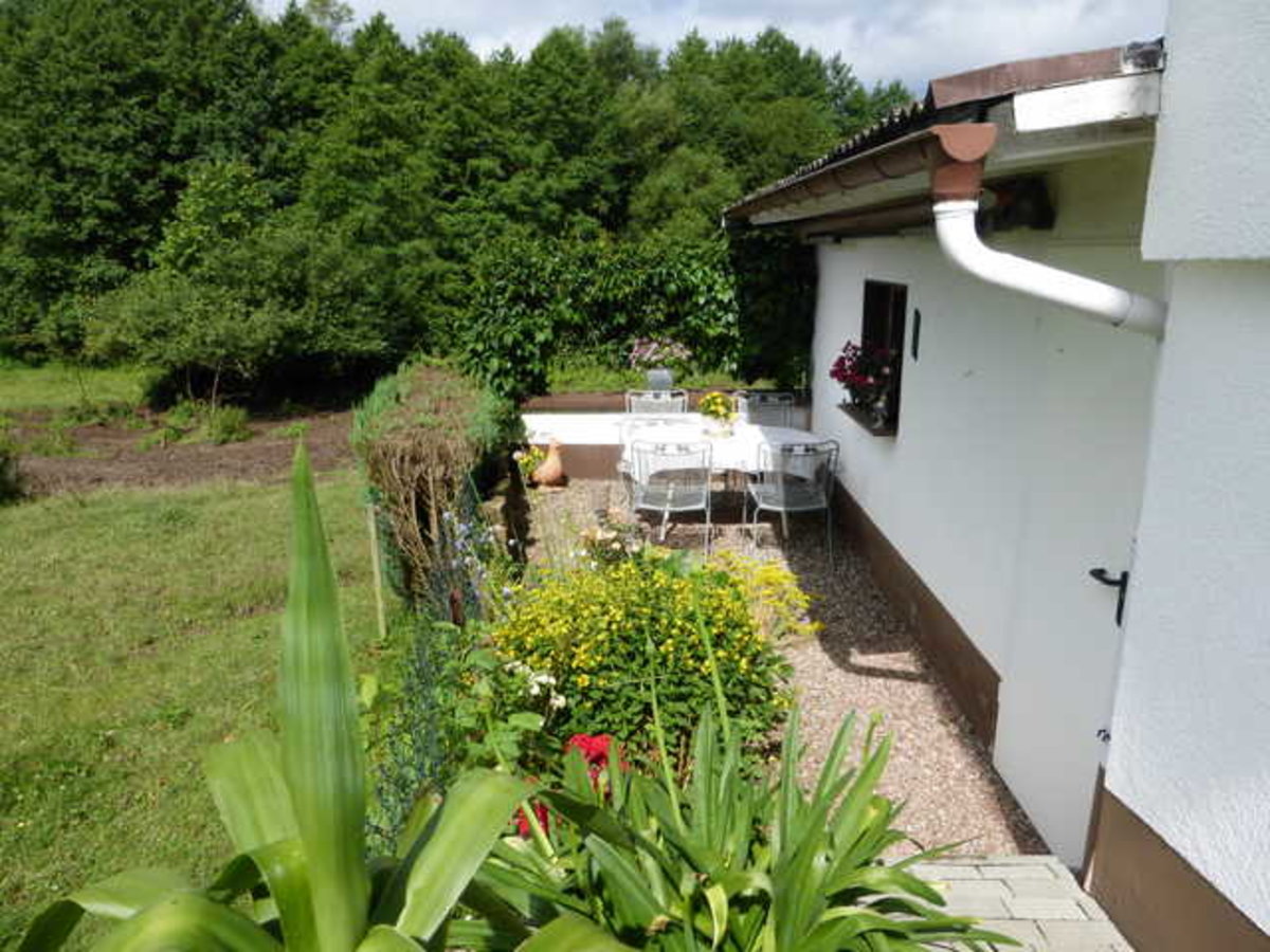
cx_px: 635
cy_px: 476
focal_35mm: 25
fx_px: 917
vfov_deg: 54.9
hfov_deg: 69.4
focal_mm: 4.3
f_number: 4
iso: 100
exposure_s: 1/800
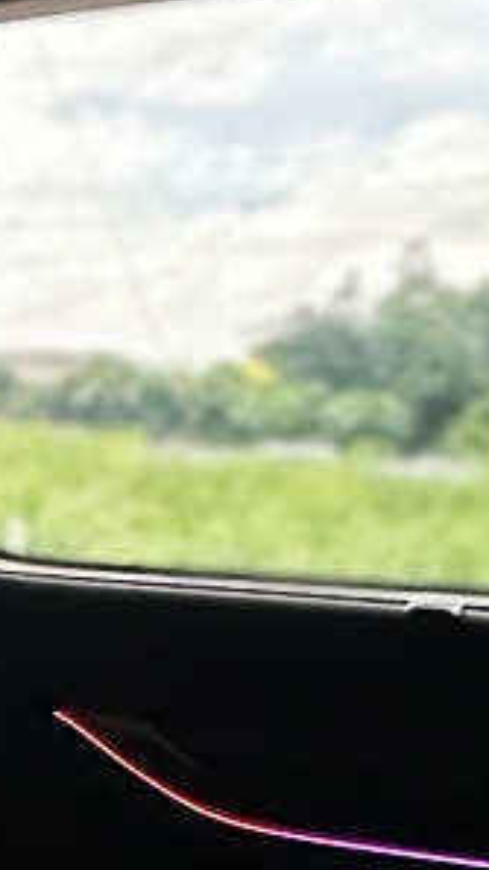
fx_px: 1775
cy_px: 268
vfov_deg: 27.3
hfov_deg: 10.3
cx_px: -1054
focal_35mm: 77
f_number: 2.2
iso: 1250
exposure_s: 1/60
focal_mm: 2.22
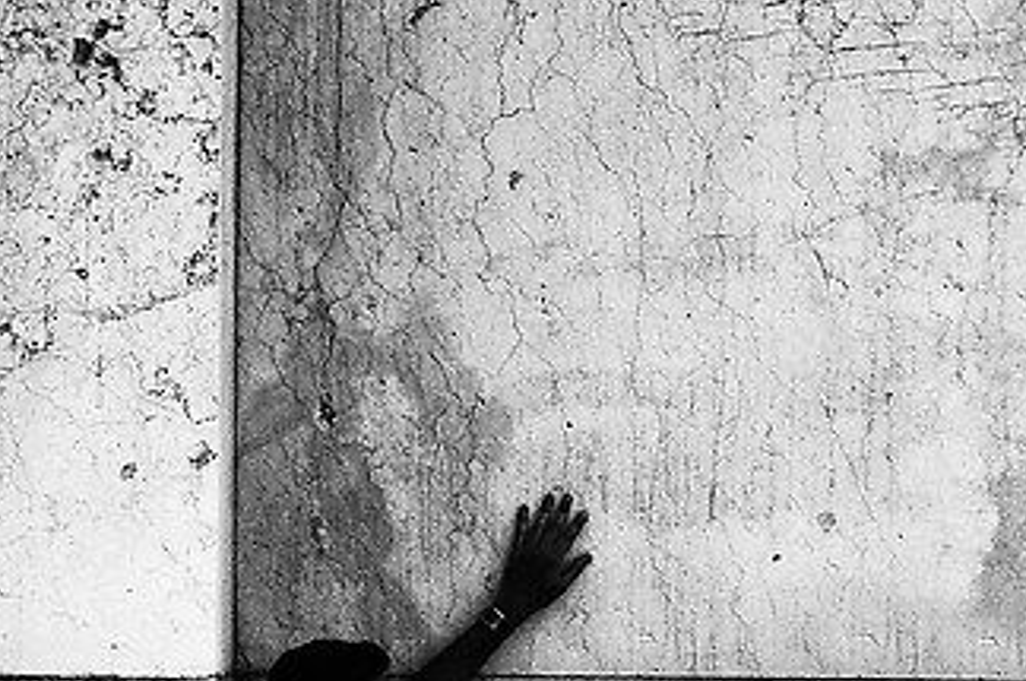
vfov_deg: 3.3
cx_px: -864
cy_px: 550
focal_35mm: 417
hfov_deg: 4.9
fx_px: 11862
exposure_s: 1/1000
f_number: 5.3
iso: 320
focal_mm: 75
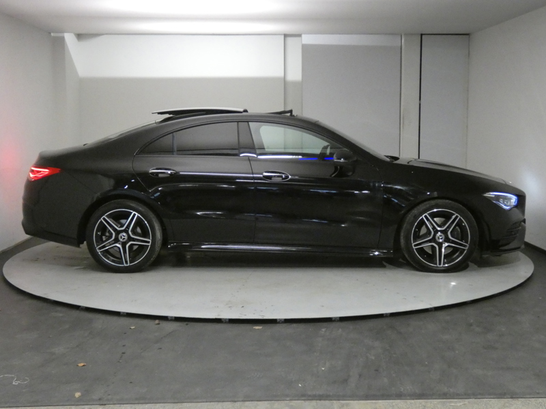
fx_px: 726
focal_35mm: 46
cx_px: 273
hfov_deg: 41.2
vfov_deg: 31.5
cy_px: 204
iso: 1600
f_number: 3.8
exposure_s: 1/80
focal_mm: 8.2
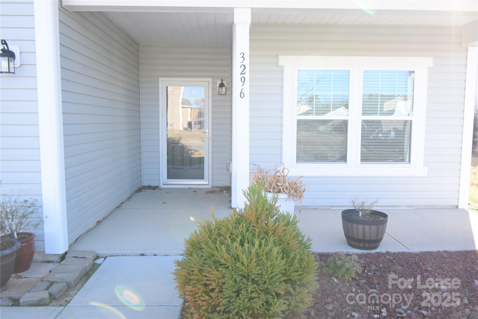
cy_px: 160
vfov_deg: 43.6
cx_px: 239
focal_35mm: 30
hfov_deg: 61.9
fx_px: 398
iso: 560
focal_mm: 20
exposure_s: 1/250
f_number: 5.6
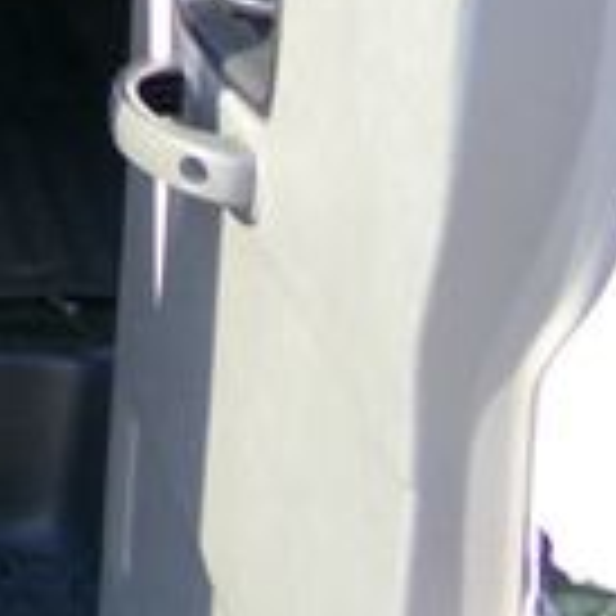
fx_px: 1993
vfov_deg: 17.0
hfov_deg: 14.0
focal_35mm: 99
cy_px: -63
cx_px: -724
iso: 100
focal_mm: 4.3
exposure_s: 1/70
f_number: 3.7
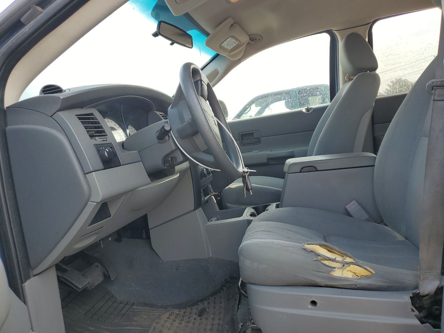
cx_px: 222
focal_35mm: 26
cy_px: 166
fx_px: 333
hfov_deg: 67.3
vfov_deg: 53.1
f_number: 1.5
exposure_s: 1/476
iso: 50
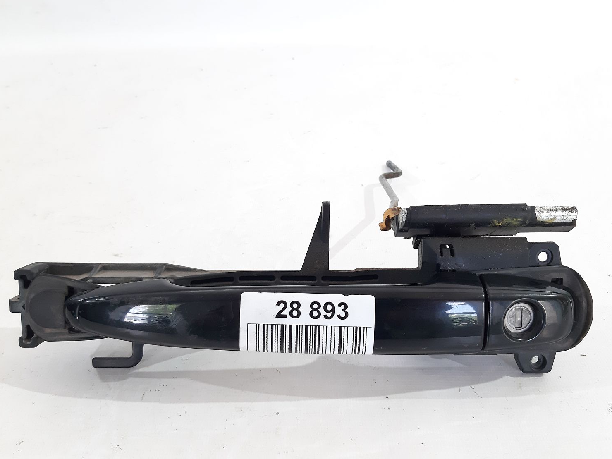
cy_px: 246
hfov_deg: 58.3
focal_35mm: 31
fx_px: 548
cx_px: 310
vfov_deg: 45.4
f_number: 1.7
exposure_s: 1/50
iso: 160
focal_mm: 3.93
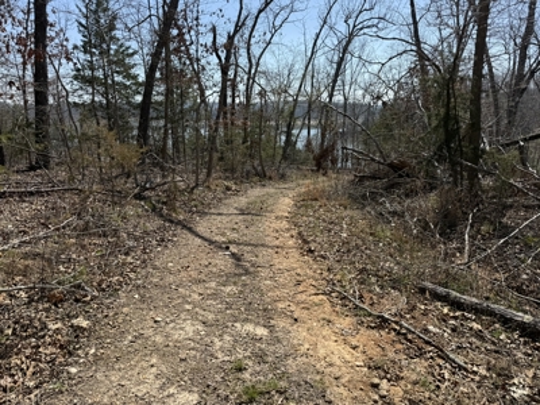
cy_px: 202
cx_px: 270
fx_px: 374
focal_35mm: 24
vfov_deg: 56.8
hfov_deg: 71.6
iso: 80
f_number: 1.78
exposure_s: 1/3953
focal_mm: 6.76
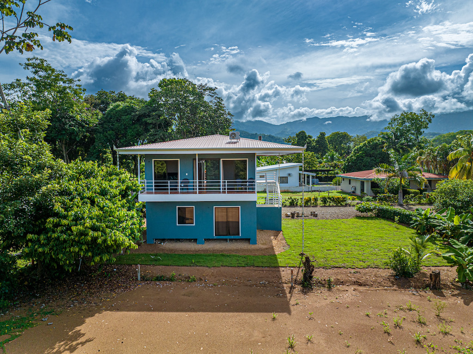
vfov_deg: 56.8
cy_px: 177
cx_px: 236
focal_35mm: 24
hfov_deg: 71.6
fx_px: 328
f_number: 3.2
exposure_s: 1/8000
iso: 130
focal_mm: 12.29
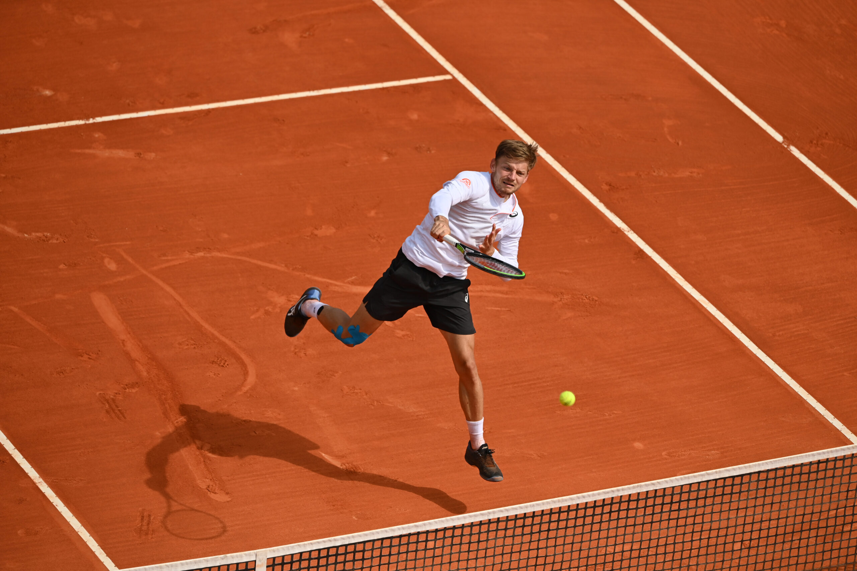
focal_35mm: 240
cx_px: 428
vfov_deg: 5.7
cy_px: 286
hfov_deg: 8.6
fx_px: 5713
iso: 200
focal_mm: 240
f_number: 4
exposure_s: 1/5000
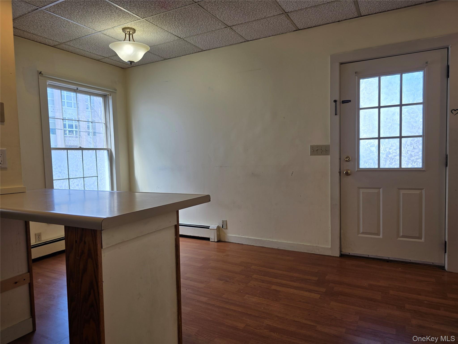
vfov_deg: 58.9
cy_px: 172
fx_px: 304
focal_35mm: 23
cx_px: 229
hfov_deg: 73.9
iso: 20
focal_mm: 6.3
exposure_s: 1/120
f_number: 1.7
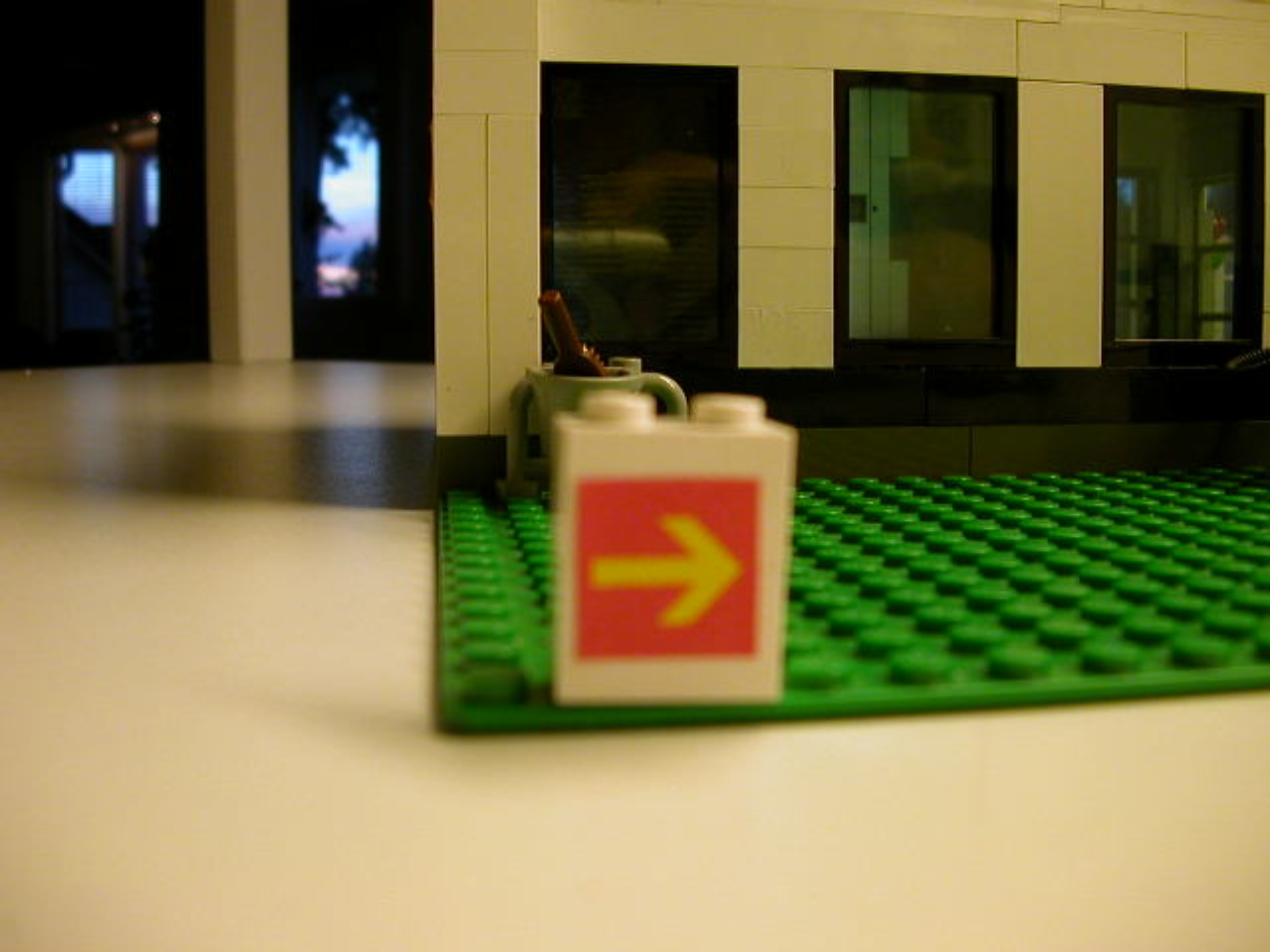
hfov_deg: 50.1
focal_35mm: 37
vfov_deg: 38.7
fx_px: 1357
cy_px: 476
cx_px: 635
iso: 100
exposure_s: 1/28.6
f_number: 2.7
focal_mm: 5.6
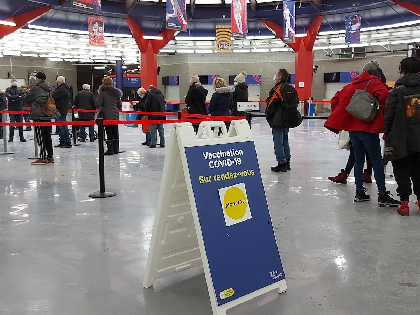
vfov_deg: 56.8
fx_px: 291
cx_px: 210
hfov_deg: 71.6
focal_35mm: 24
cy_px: 158
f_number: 1.8
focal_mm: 5.23
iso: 160
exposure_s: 1/60
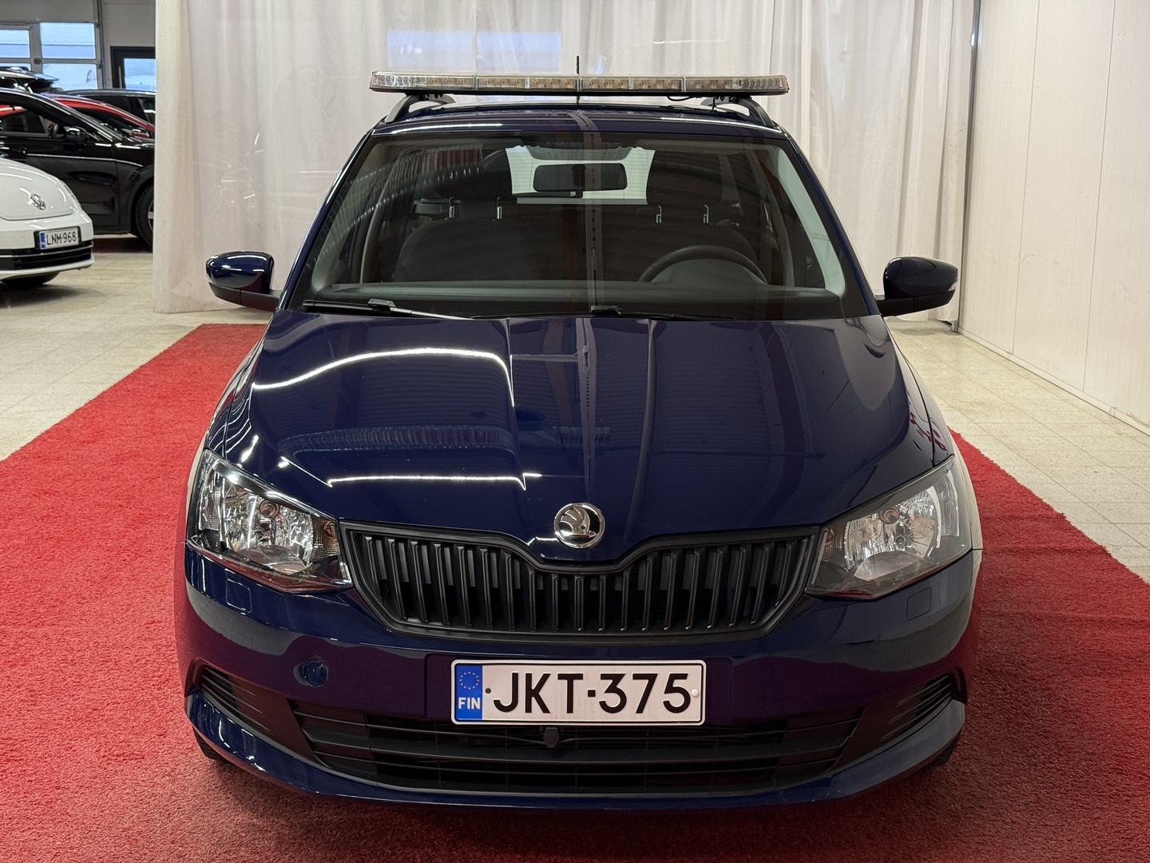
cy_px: 432
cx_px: 575
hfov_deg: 39.7
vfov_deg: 30.3
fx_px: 1595
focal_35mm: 48
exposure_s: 1/100
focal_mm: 6.76
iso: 200
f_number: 1.78
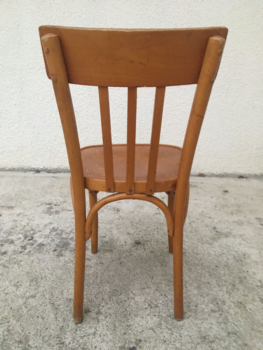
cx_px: 132
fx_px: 294
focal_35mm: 29
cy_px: 175
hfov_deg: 48.2
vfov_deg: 61.7
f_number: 2.2
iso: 200
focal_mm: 4.15
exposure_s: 1/20
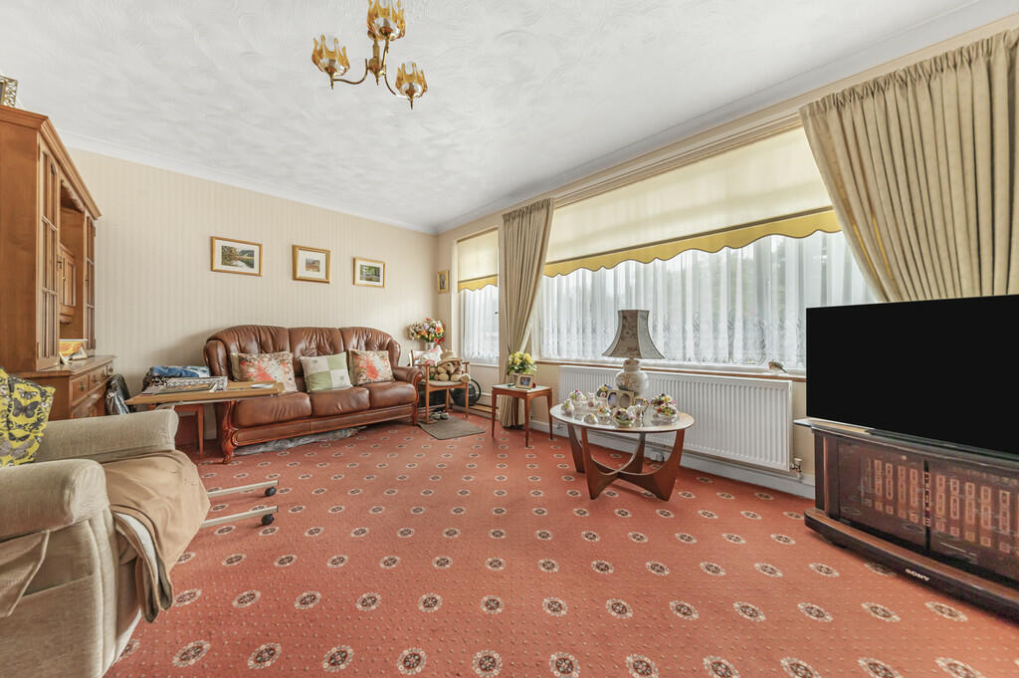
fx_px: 339
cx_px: 510
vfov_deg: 89.9
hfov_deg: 112.7
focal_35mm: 12
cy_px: 339
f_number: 8
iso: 400
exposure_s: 1/25
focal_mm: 12
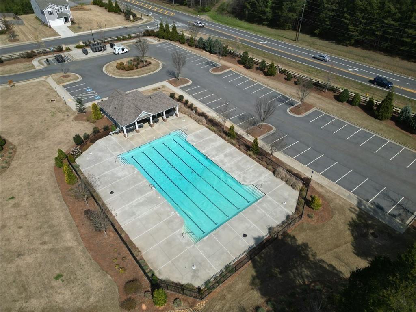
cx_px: 208
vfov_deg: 56.8
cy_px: 156
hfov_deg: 71.6
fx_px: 288
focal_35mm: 24
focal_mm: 6.72
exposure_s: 1/4000
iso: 100
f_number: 1.7
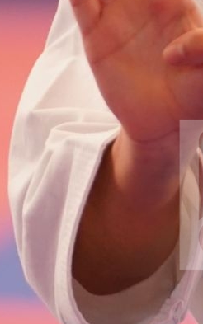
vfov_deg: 1.8
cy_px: -98
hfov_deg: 1.1
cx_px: 257
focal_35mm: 1152
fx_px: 10186
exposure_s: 1/500
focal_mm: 165
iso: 800
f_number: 2.8
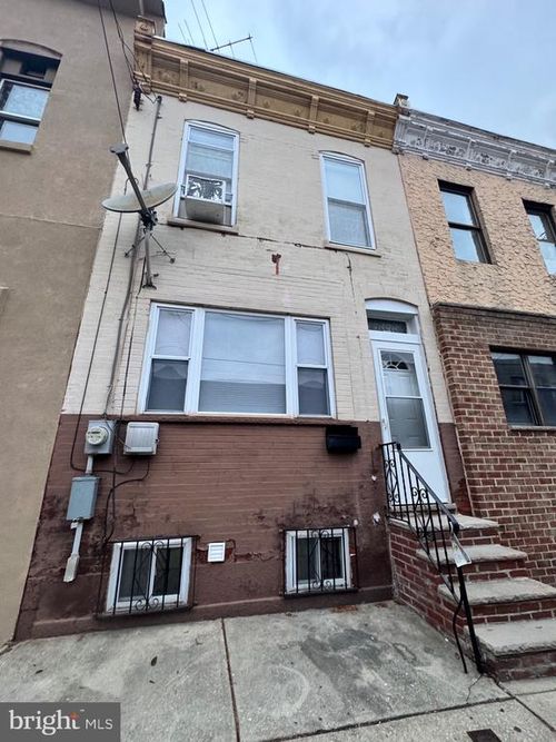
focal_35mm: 14
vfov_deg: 102.1
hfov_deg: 85.7
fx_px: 300
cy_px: 371
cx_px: 278
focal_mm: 2.22
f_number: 2.2
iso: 320
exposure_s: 1/99
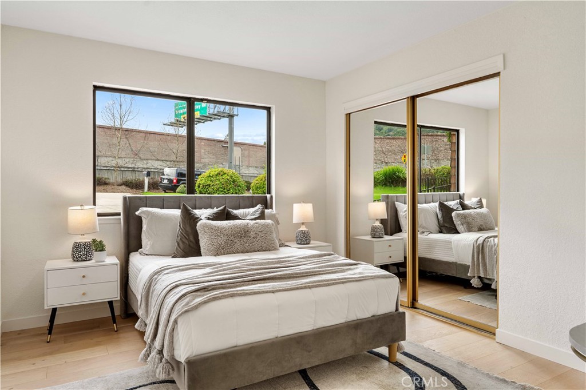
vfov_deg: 53.1
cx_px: 293
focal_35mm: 24
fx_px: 391
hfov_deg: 73.8
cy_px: 195
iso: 640
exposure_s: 1/20
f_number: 9
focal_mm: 24
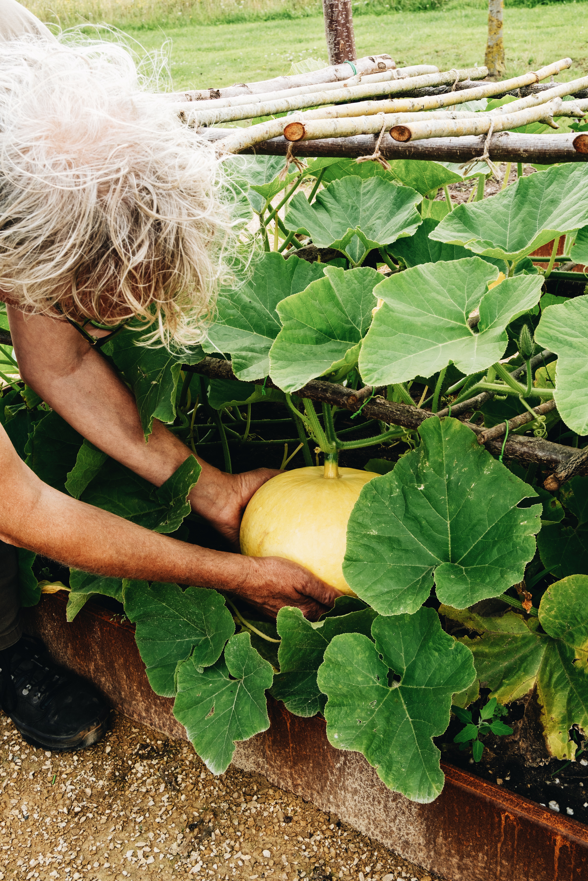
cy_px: 440
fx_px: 980
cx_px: 294
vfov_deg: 48.5
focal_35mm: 40
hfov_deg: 33.4
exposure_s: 1/60
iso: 200
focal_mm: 26.4
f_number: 10
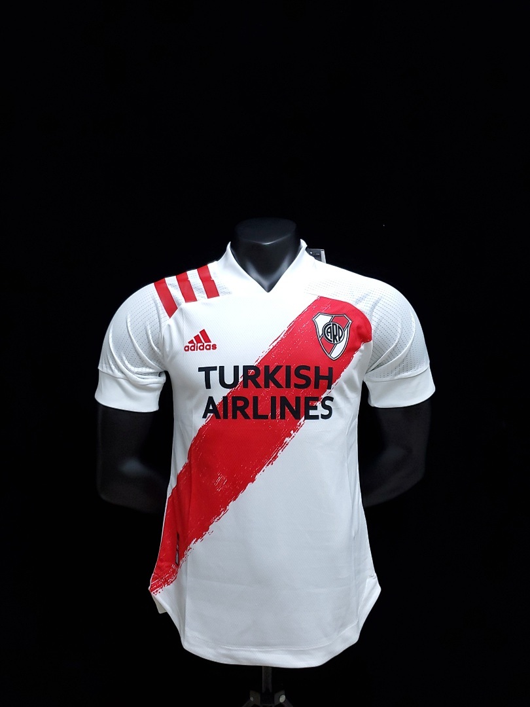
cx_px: 265
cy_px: 354
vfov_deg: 67.3
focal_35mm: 26
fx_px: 531
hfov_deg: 53.1
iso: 200
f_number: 1.5
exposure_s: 1/15
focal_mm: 4.3
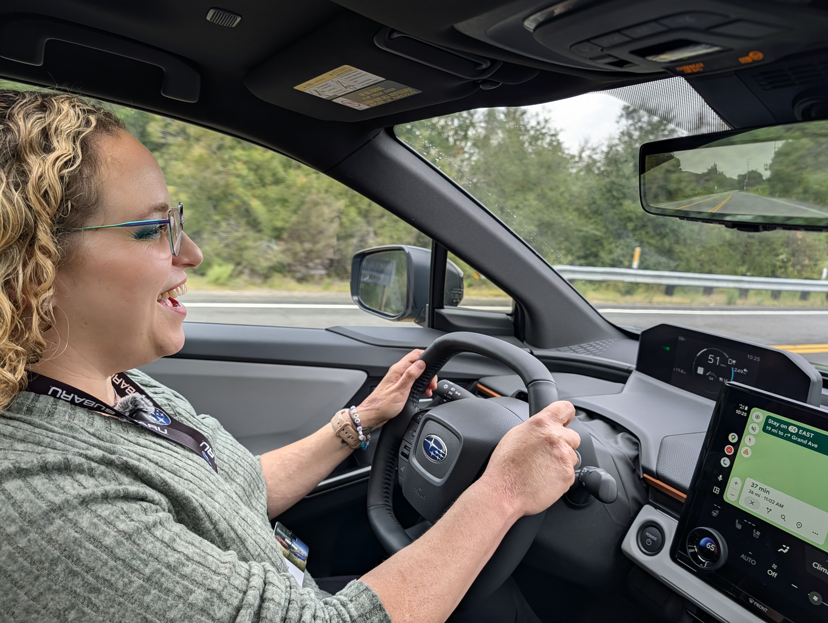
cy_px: 312
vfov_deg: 56.9
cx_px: 414
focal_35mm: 24
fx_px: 575
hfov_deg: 71.5
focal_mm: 6.9
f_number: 1.68
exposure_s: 1/264
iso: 22
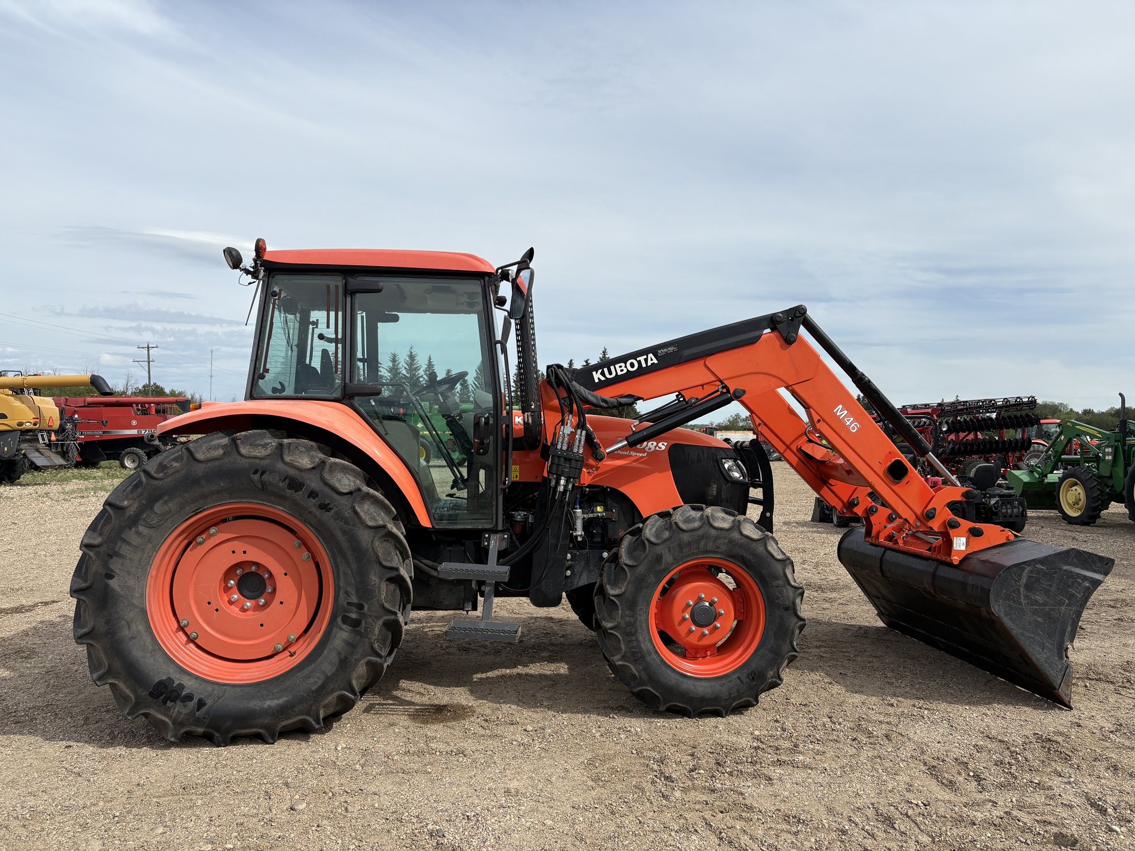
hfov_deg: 67.3
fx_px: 853
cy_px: 426
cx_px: 568
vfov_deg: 53.1
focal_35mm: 26
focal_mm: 5.96
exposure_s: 1/3831
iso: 50
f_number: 1.6
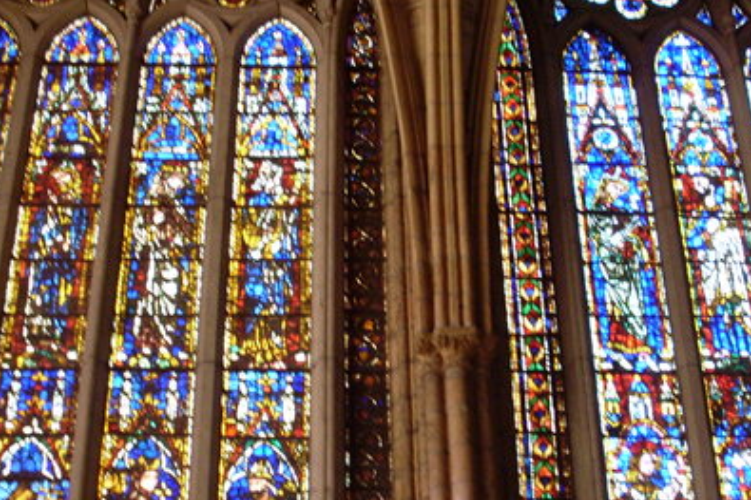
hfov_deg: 31.4
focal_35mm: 64
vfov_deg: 21.2
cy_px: 302
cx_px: 443
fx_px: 1334
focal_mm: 6.3
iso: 200
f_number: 3
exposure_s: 1/6
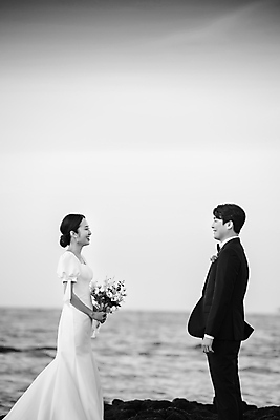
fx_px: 2331
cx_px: 140
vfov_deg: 10.3
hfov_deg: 6.9
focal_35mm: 200
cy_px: 210
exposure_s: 1/250
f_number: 3.5
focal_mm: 200
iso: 400
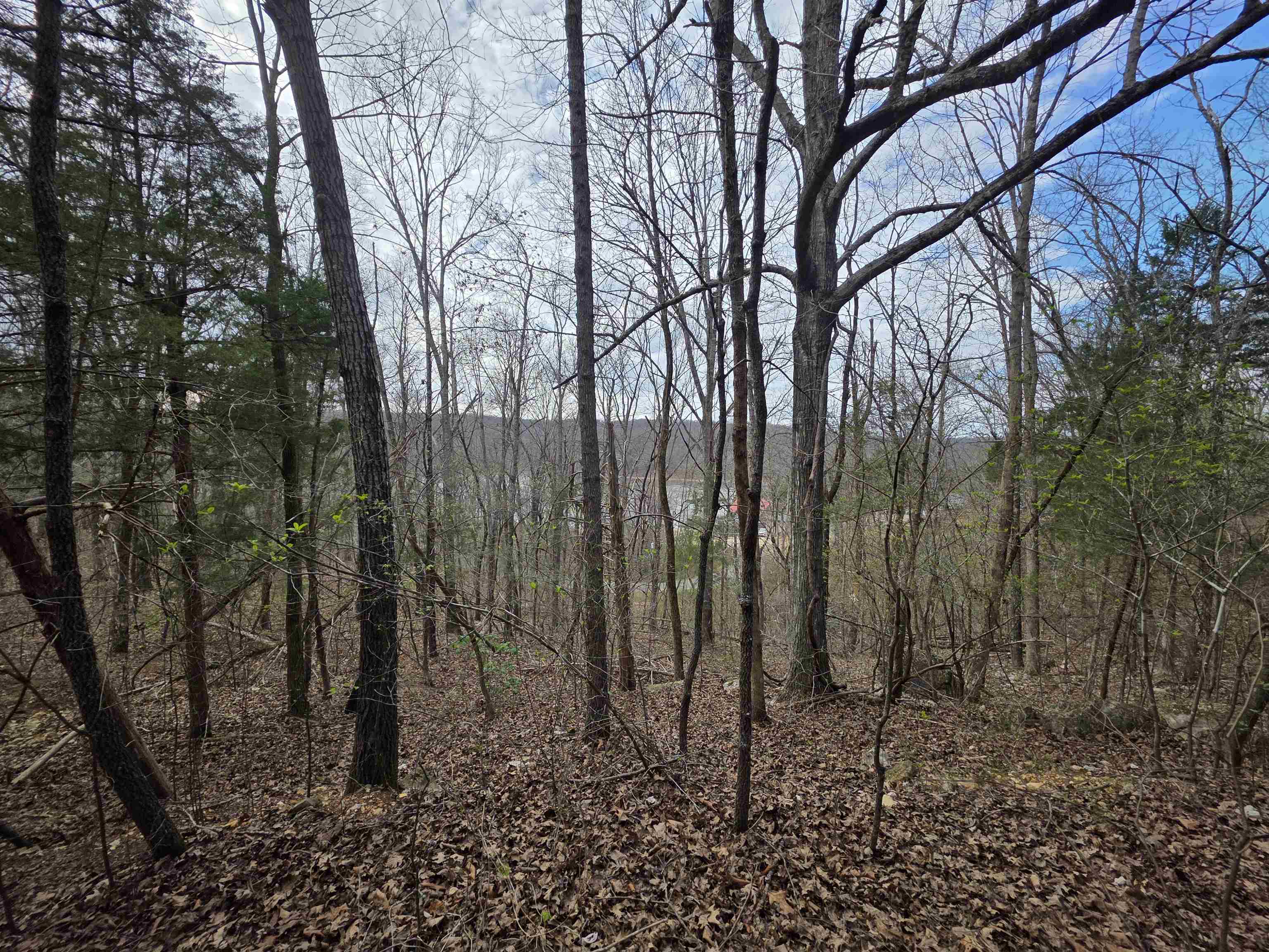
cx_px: 634
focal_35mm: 13
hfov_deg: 106.2
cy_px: 476
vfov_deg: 89.9
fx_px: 477
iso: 40
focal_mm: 2.2
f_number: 1.9
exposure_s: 1/1055
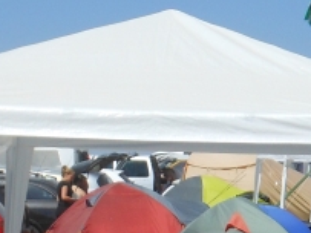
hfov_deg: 11.1
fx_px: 1598
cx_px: 264
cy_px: 372
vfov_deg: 8.1
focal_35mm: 178
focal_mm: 6.8
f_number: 3.6
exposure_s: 1/1500
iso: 80
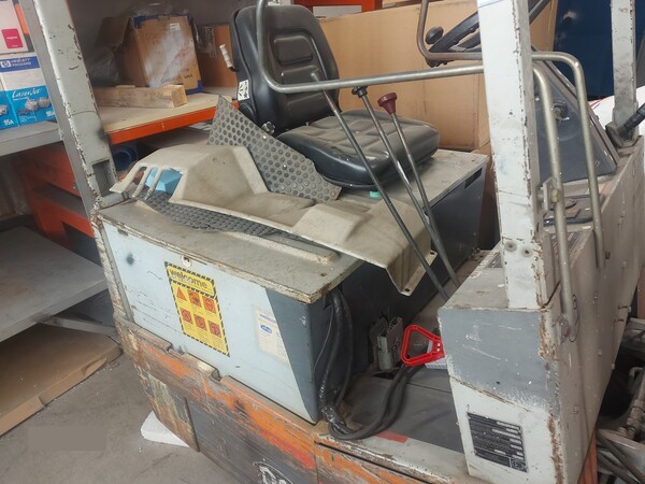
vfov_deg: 56.8
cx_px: 322
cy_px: 242
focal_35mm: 24
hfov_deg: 71.6
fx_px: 447
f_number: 1.8
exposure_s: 1/50
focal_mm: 5.23
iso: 160
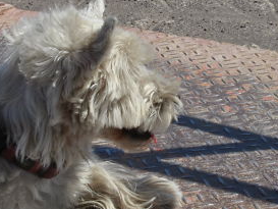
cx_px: 181
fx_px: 972
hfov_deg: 16.2
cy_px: 68
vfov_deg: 12.2
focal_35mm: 121
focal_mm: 26
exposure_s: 1/50
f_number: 20
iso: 100
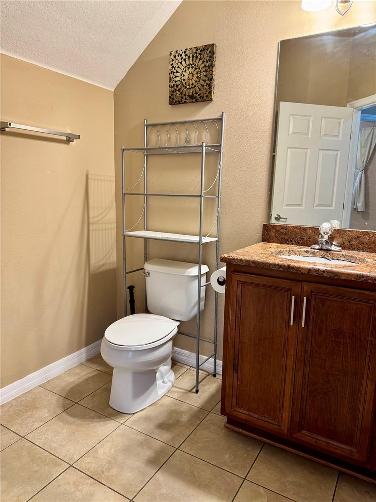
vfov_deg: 71.6
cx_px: 188
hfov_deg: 56.8
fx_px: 348
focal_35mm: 24
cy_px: 251
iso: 200
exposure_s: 1/60
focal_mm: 6.76
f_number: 1.78
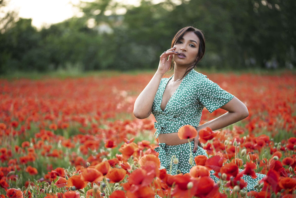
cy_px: 99
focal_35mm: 105
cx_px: 148
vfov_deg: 13.1
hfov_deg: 19.4
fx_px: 864
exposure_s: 1/160
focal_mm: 105
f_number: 3
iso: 200
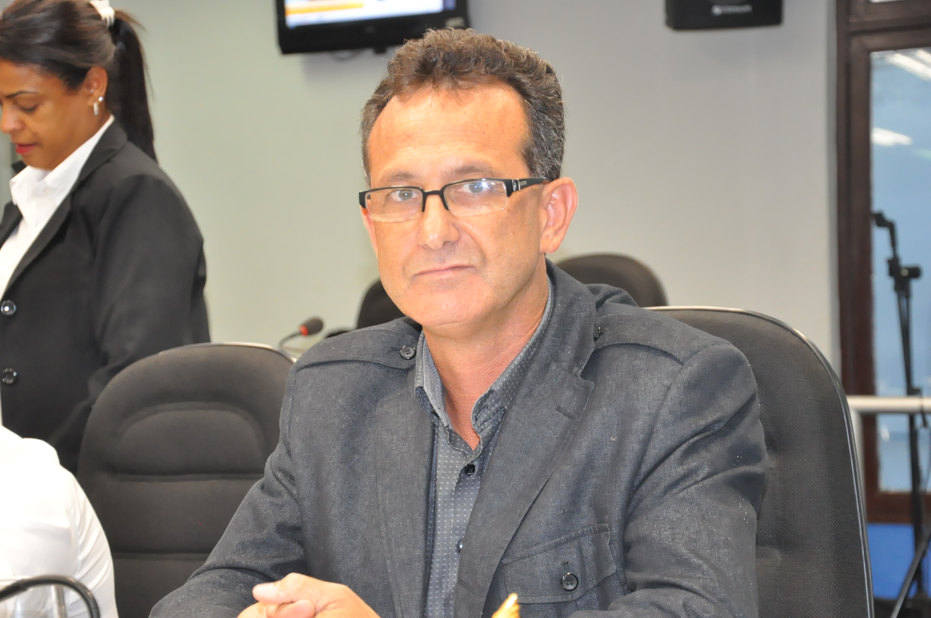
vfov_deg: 14.7
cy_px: 309
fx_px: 2402
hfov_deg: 21.9
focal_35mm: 93
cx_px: 466
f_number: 5.3
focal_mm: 62
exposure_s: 1/60
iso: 2000
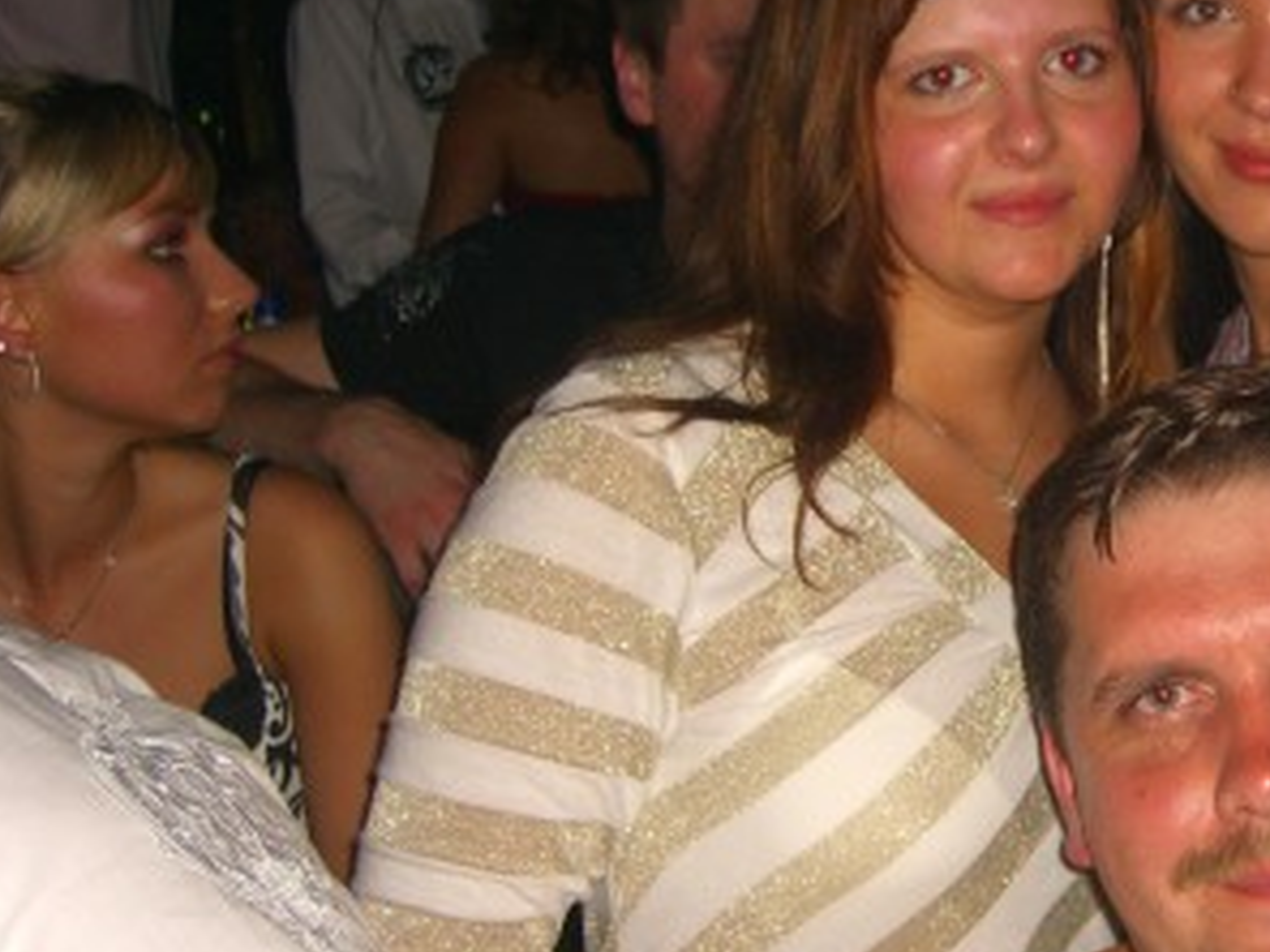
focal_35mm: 77
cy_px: 510
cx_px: 1197
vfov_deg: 19.1
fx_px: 2825
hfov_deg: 24.4
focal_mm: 7.9
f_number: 2.8
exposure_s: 1/60
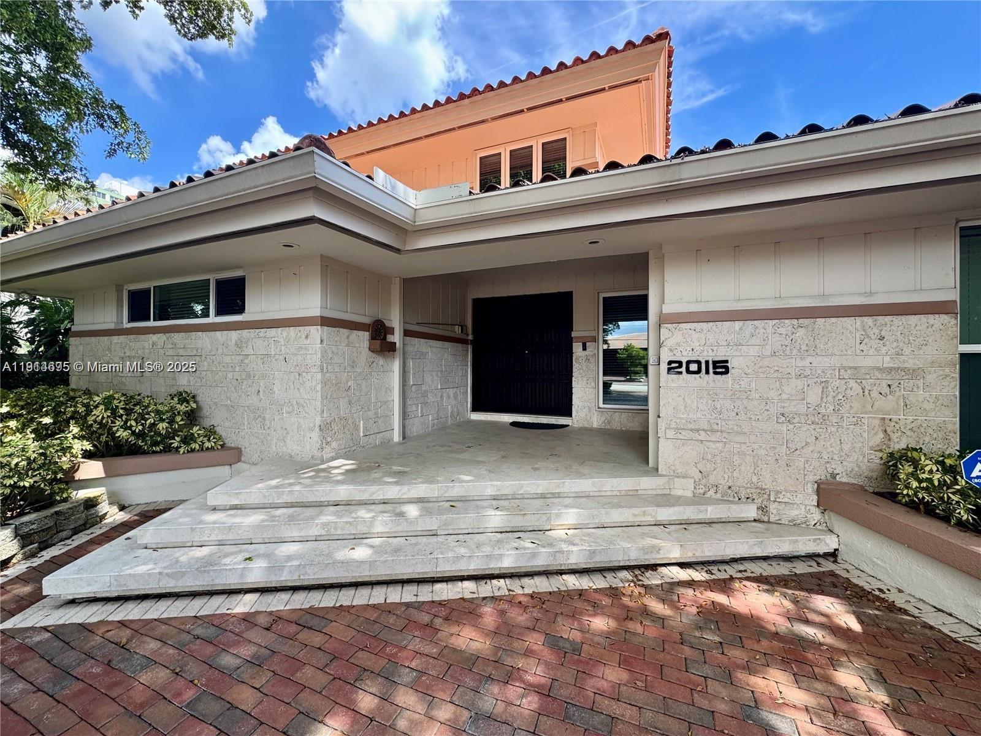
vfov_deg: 85.7
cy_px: 368
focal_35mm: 14
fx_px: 397
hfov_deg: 102.1
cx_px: 490
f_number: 2.2
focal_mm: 2.22
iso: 40
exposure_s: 1/191
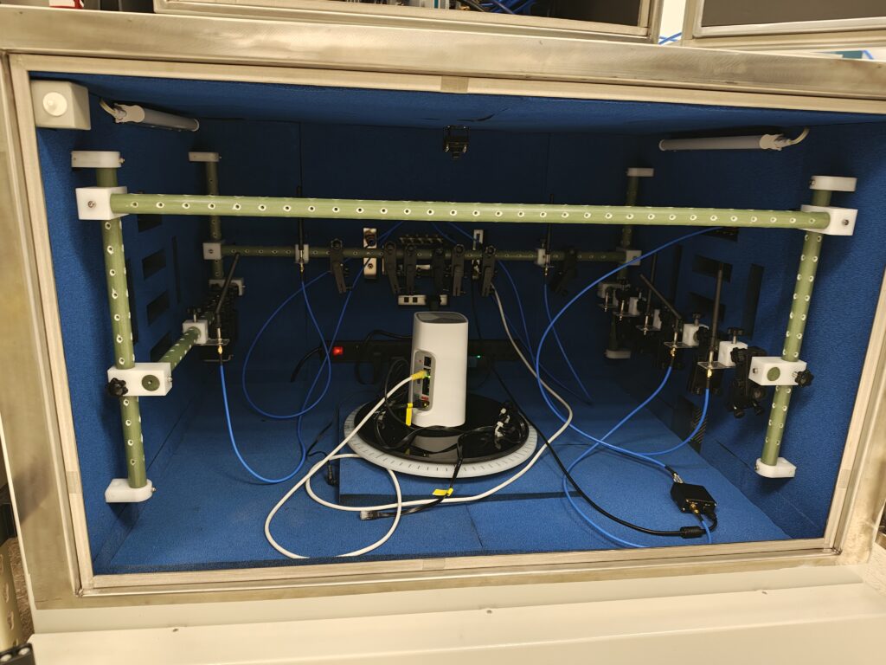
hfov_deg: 73.9
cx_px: 443
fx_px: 589
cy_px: 332
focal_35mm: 23
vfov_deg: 58.9
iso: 1244
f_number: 1.6
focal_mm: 6.57
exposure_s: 1/60
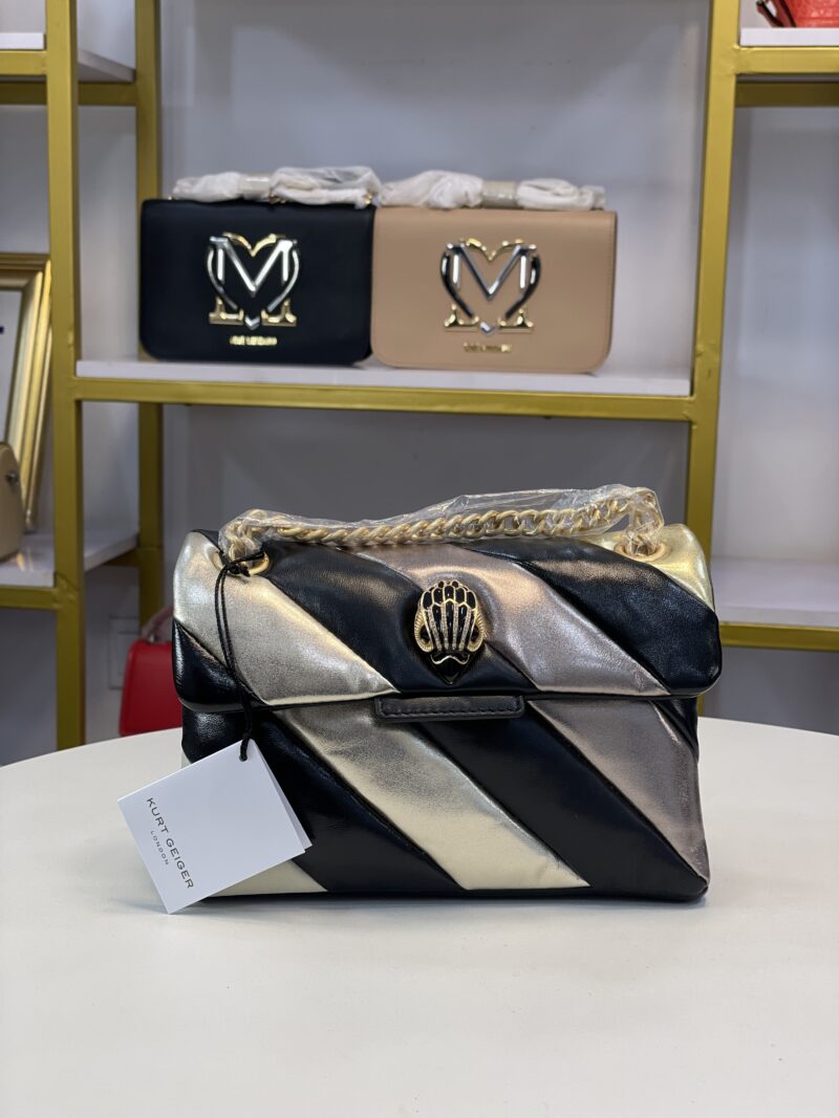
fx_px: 1681
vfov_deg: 36.8
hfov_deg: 28.0
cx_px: 420
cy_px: 559
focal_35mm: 52
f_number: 2
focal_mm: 6
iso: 40
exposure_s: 1/100
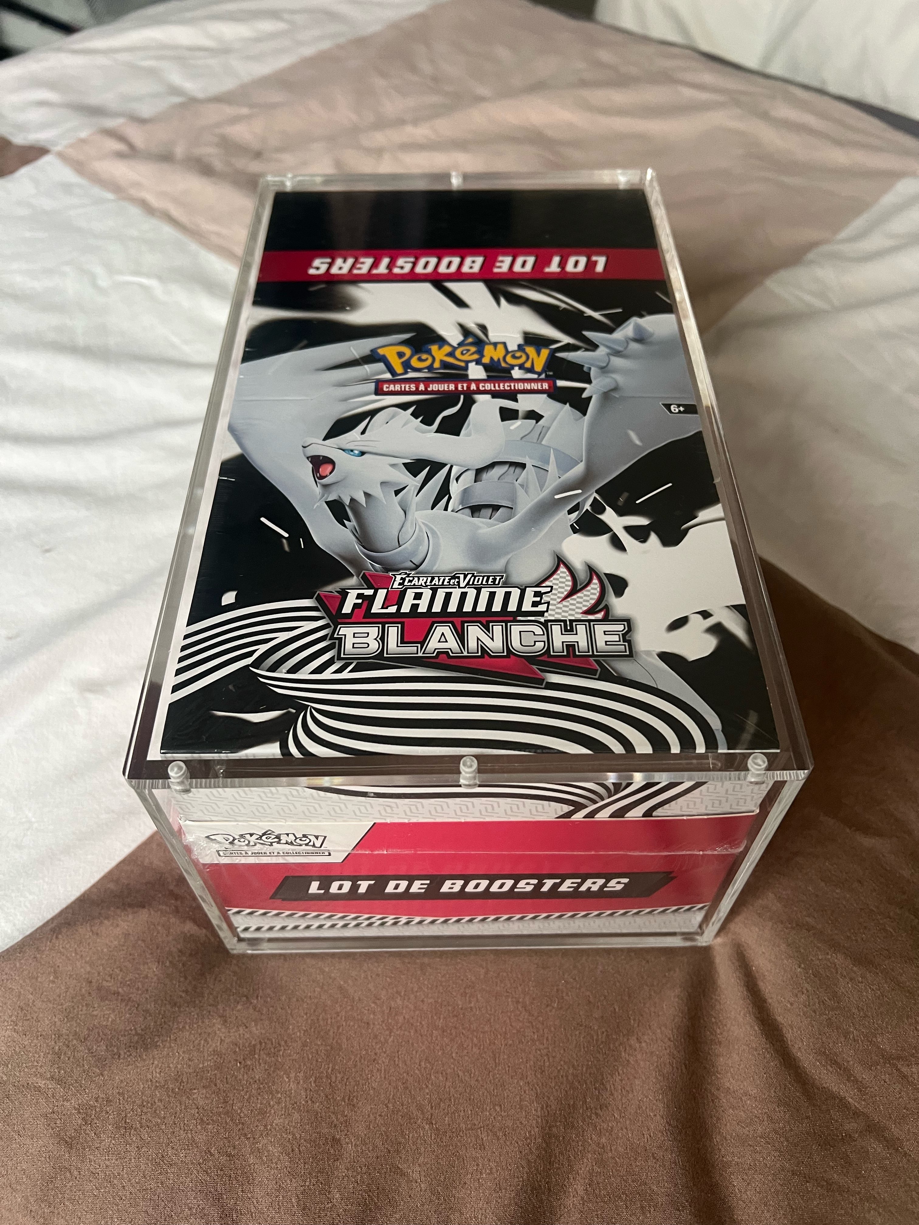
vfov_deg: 67.3
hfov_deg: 53.1
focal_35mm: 26
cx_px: 460
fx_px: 920
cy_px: 612
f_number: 1.5
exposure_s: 1/50
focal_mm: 5.7
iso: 250
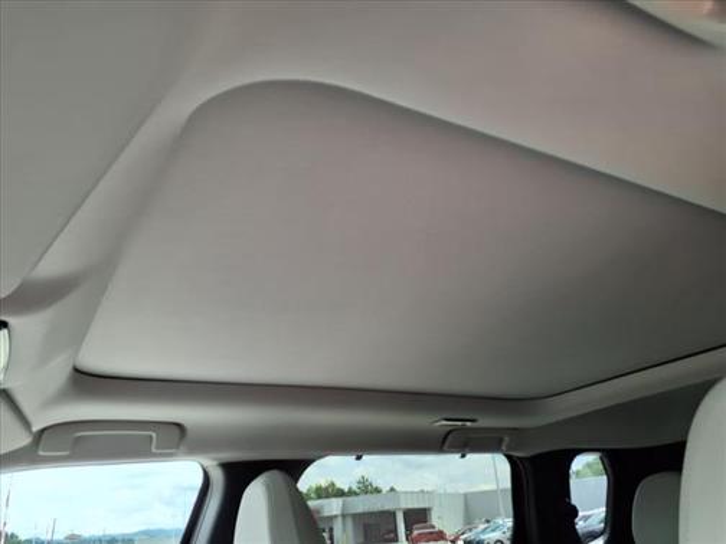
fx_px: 566
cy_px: 272
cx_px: 363
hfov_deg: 65.3
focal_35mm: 27
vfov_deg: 51.4
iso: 40
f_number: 1.9
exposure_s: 1/250
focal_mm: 3.58
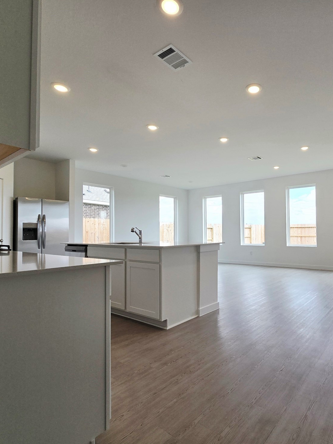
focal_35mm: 18
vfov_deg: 87.8
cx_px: 229
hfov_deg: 69.0
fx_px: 231
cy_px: 224
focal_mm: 2.2
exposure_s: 1/227
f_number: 2.2
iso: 50
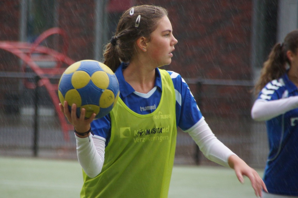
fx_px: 3103
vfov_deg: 3.7
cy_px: 99
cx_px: 149
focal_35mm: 375
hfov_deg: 5.5
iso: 800
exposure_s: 1/200
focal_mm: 250
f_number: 6.3
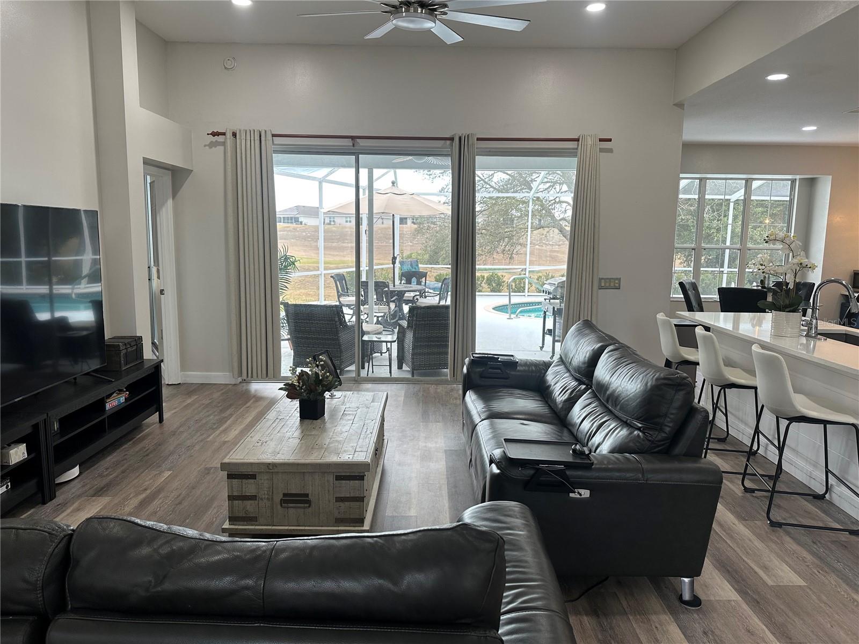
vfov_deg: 56.8
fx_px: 596
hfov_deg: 71.6
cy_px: 322
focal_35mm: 24
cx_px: 430
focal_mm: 6.86
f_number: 1.78
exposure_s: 1/120
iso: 100
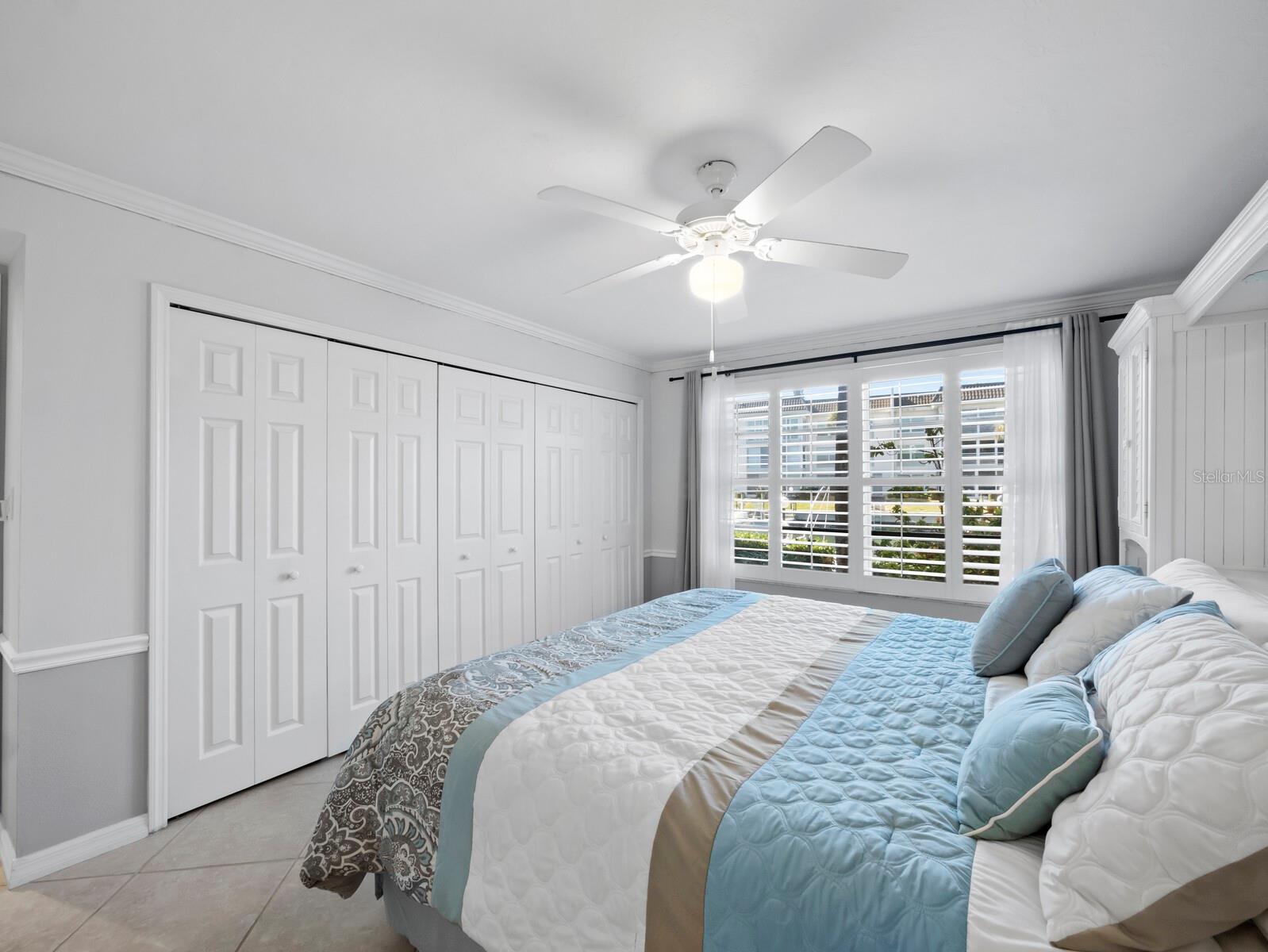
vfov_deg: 85.7
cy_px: 476
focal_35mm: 14
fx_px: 513
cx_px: 634
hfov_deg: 102.0
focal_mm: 7
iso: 320
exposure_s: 1.3
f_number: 14
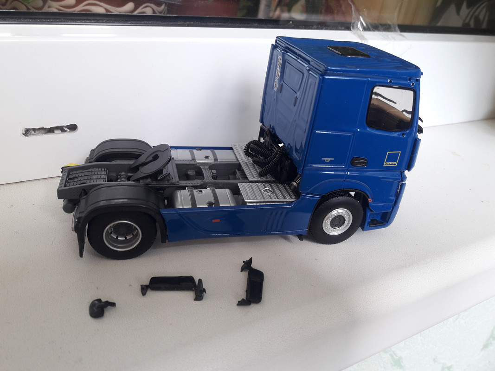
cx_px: 248
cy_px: 186
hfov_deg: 63.4
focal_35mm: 28
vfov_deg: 49.7
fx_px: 400
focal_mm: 3.7
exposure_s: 1/100
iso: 50
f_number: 1.9
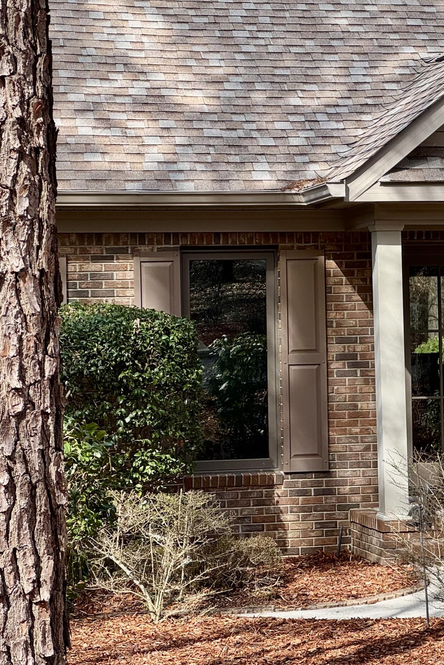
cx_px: 518
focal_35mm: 128
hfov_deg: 10.5
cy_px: 299
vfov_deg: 16.0
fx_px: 2368
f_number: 2.8
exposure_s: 1/223
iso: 25
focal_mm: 9
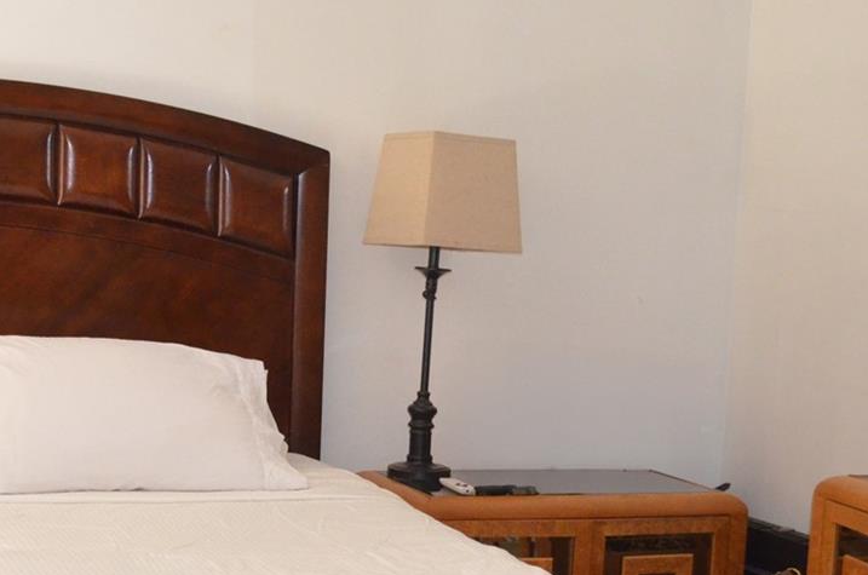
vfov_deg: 15.5
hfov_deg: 22.9
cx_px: 115
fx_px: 2093
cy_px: 485
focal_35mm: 87
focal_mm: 26
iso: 2800
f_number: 4.2
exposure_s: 1/60
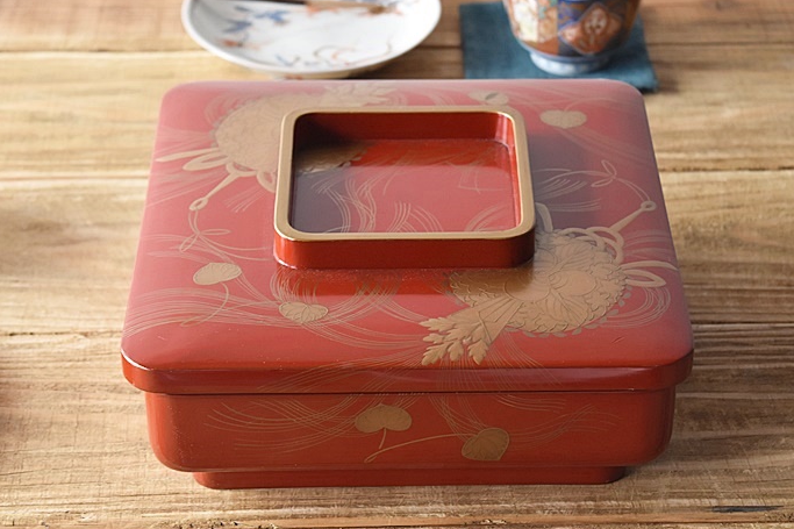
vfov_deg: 14.2
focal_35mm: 97
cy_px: 268
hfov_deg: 21.1
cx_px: 405
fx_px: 2130
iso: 800
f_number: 5.6
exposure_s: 1/6
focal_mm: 55
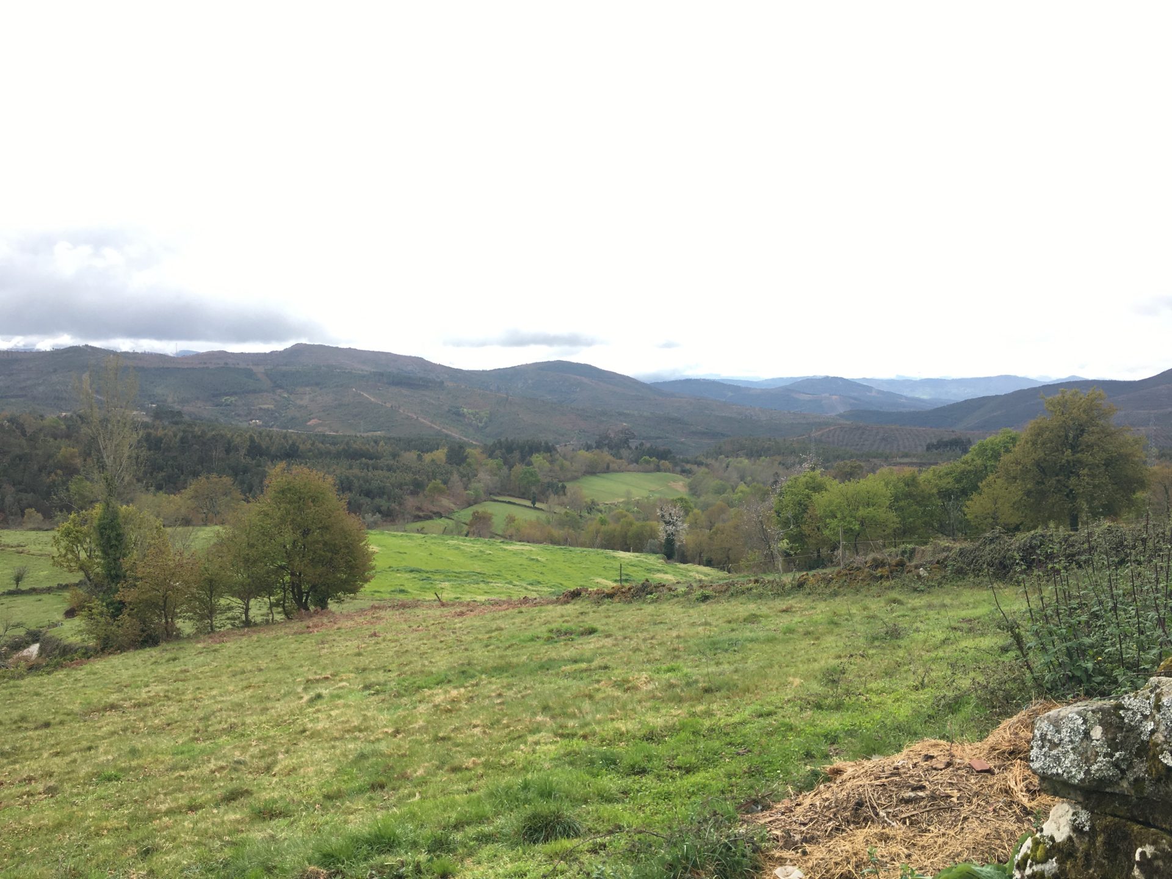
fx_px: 982
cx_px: 586
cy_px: 440
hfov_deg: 61.7
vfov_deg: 48.2
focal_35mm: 29
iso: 25
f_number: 2.2
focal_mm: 4.15
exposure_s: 1/450
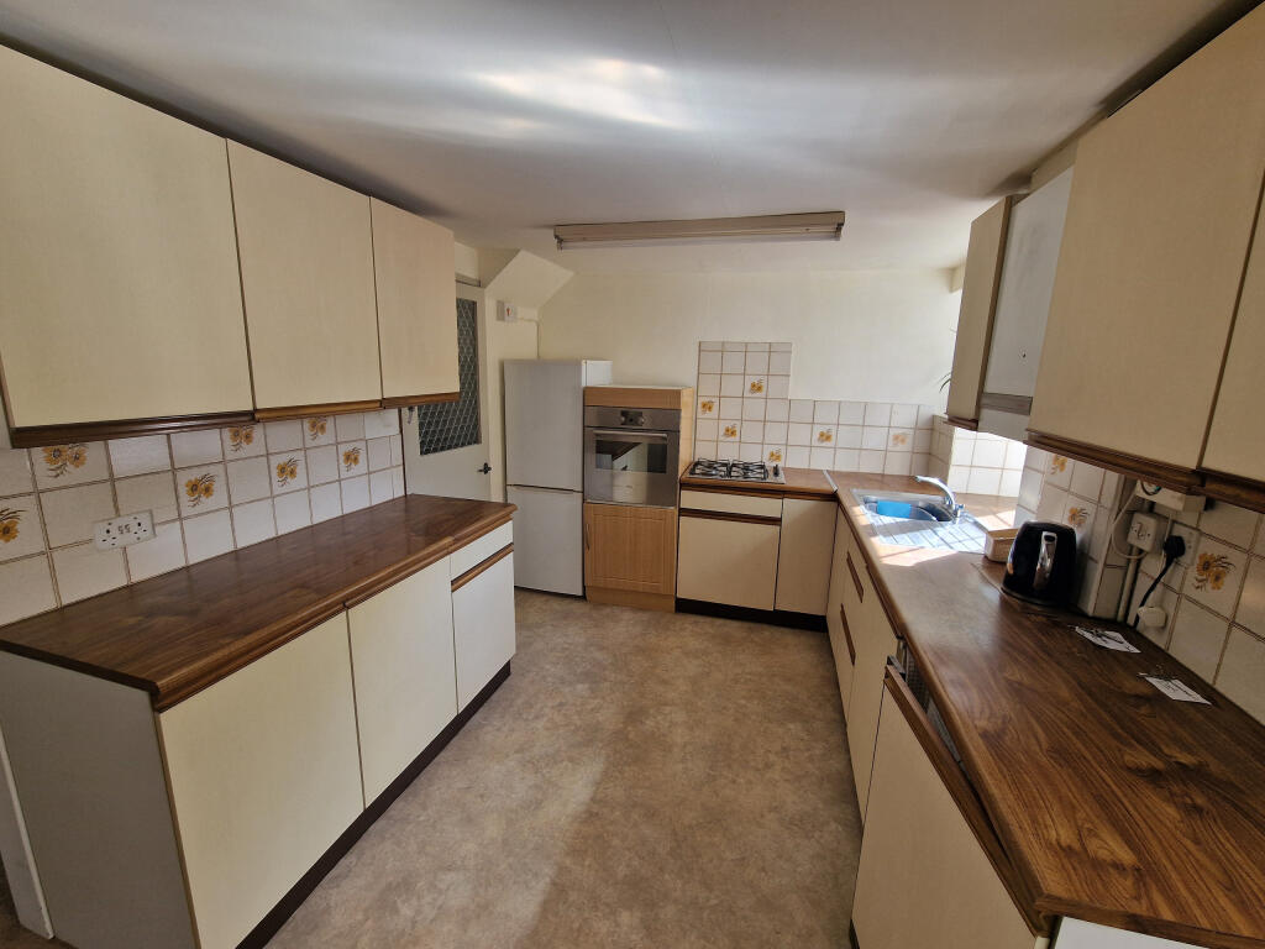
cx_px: 632
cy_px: 474
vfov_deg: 89.9
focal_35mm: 13
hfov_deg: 106.2
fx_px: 475
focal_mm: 2.2
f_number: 2.2
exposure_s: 1/100
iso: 50
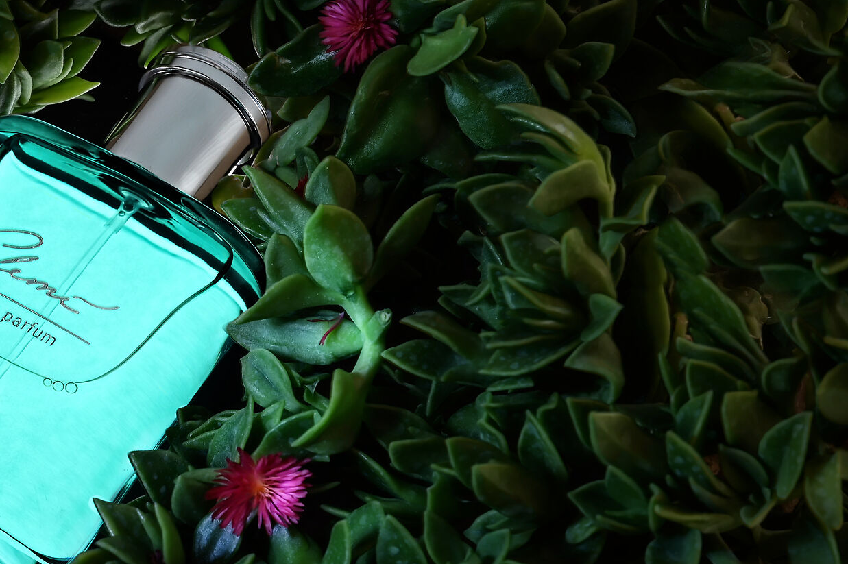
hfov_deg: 15.6
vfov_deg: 10.5
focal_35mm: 130
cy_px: 357
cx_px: 77
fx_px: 3060
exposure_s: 4
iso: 100
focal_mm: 67
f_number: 14
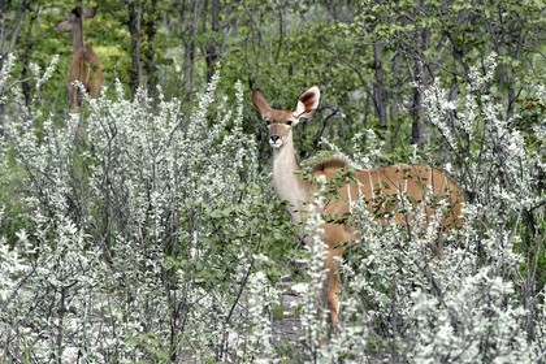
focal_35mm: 220
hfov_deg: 9.4
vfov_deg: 6.2
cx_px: 273
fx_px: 3336
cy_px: 182
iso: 400
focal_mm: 220
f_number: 9
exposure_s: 1/500
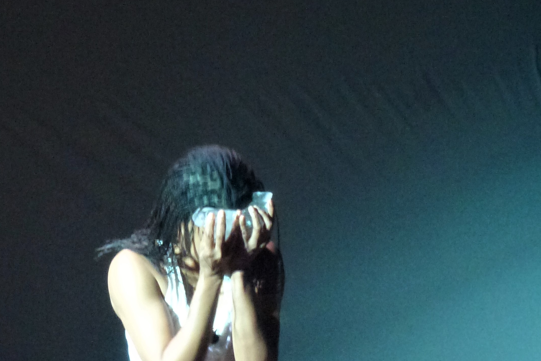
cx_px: 141
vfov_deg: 5.8
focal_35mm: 237
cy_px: 352
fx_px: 3561
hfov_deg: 8.7
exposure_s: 1/4
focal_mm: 18.7
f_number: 5
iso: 500
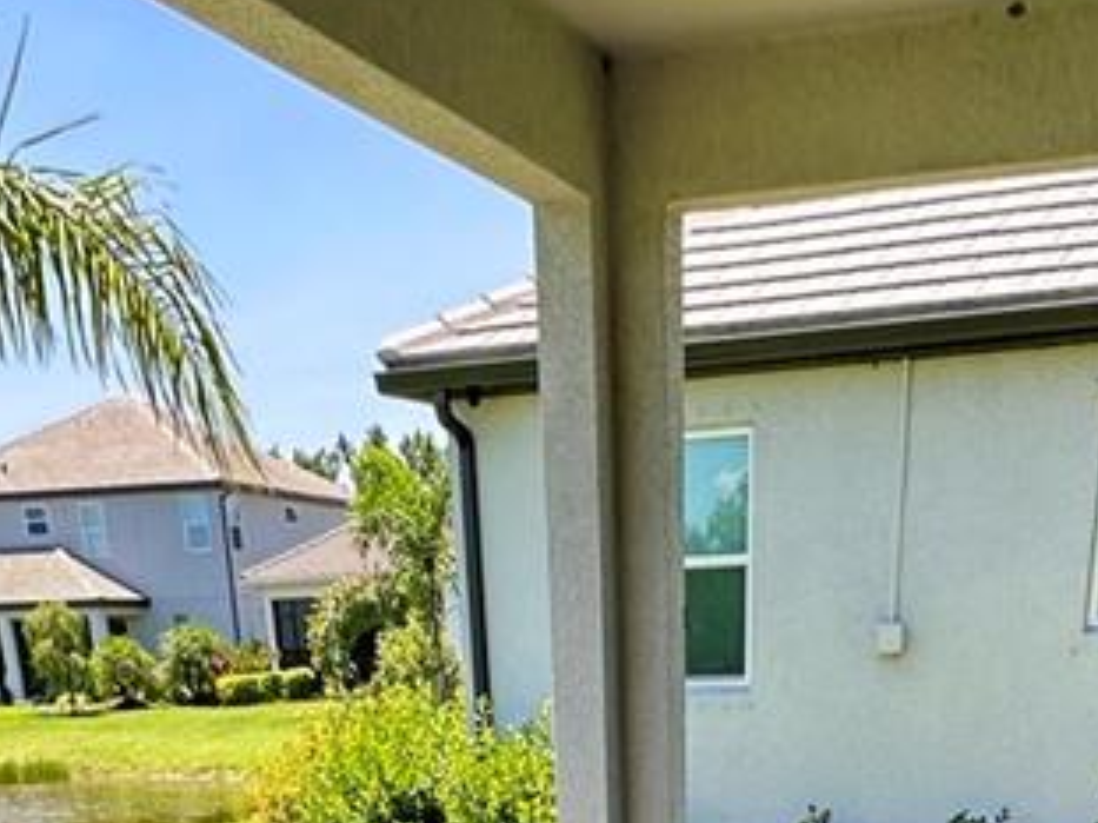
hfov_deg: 35.5
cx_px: 614
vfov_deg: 17.9
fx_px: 1712
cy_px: 1674
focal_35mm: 54
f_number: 2.2
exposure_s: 1/312
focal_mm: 2.22
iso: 40
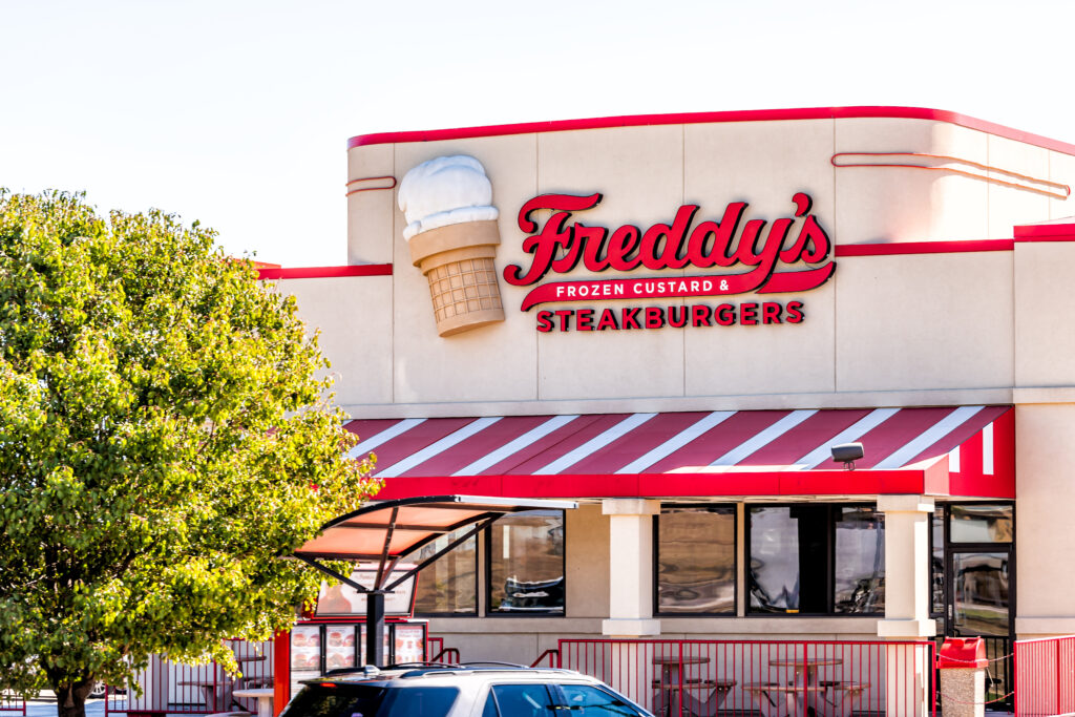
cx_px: 538
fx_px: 4032
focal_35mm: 135
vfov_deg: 10.2
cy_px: 358
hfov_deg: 15.2
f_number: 4
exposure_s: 1/640
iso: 64
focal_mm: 135
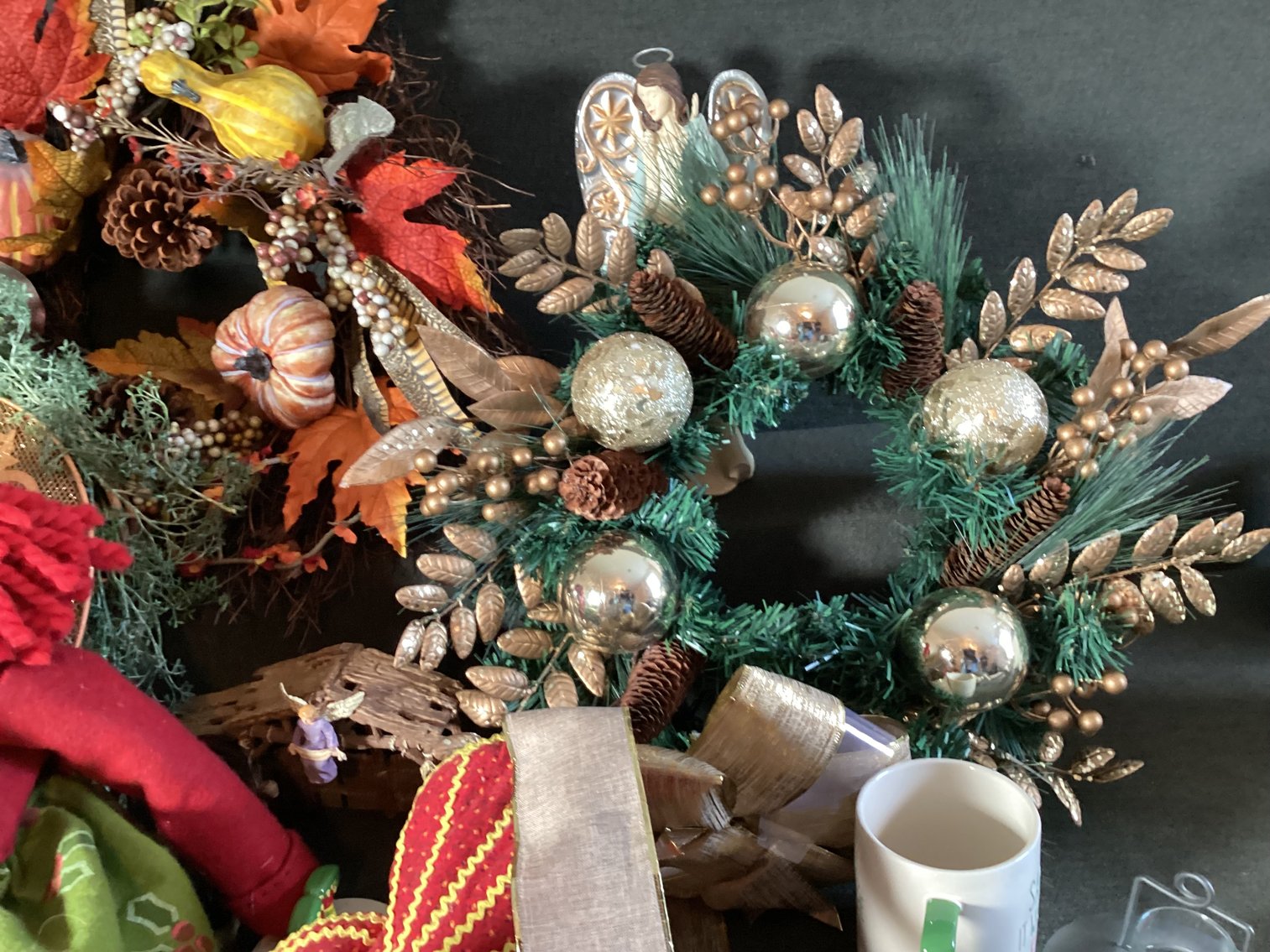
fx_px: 1137
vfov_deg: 45.4
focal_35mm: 31
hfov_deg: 58.3
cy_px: 476
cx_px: 635
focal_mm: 3.3
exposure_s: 1/25
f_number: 2.4
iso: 320
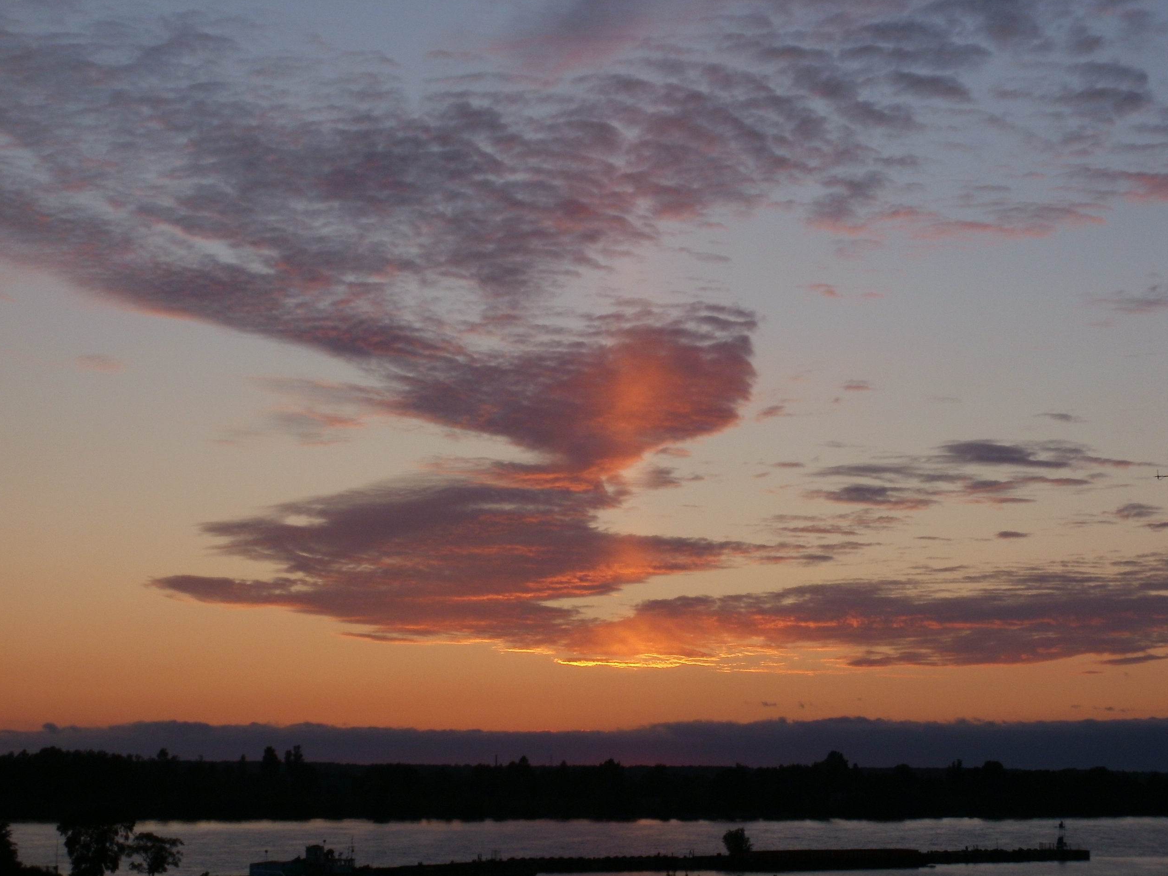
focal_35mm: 82
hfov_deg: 23.8
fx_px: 2767
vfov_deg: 18.0
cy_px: 439
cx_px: 589
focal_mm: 14.2
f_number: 4.8
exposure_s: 1/200
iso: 100
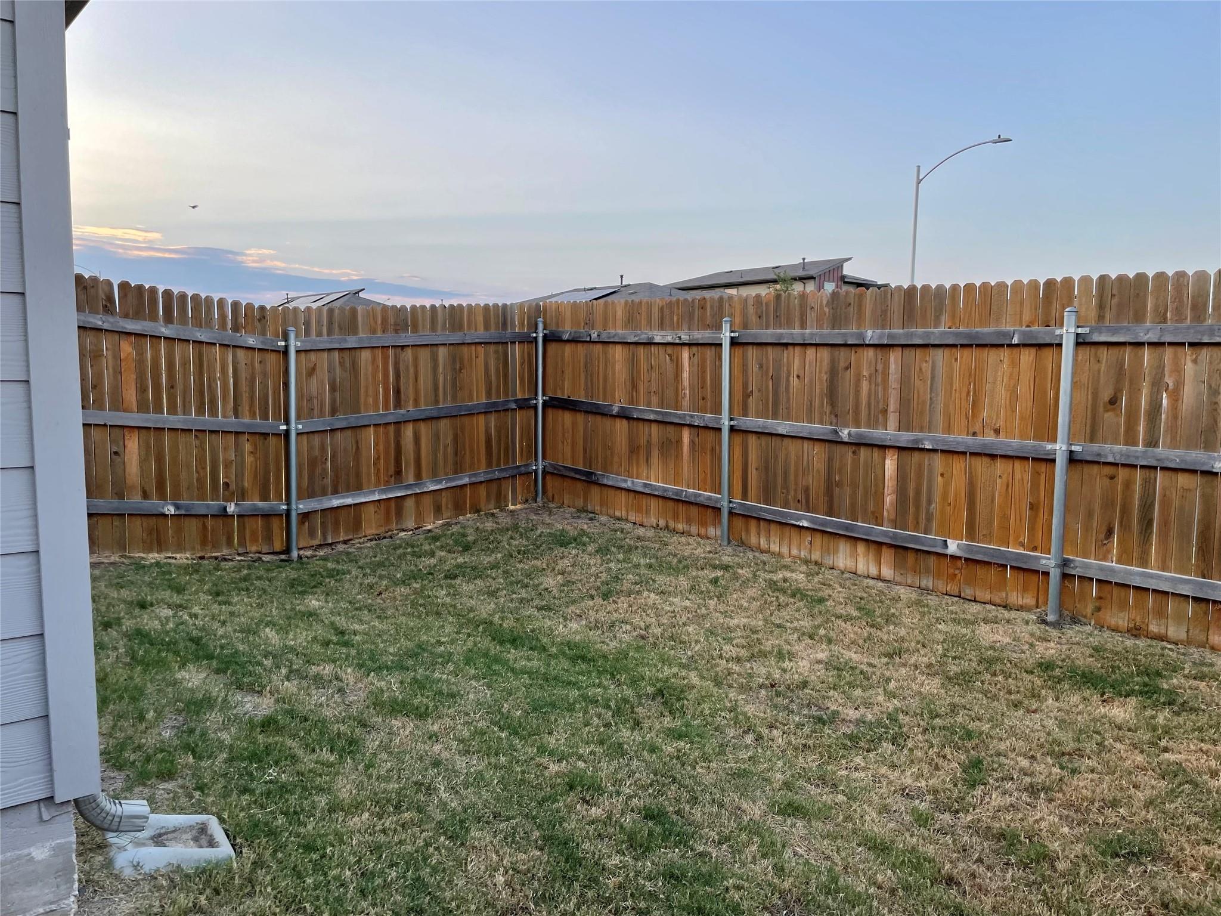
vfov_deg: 53.1
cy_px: 458
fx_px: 917
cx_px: 610
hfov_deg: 67.3
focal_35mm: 26
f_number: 1.6
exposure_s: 1/307
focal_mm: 4.2
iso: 32
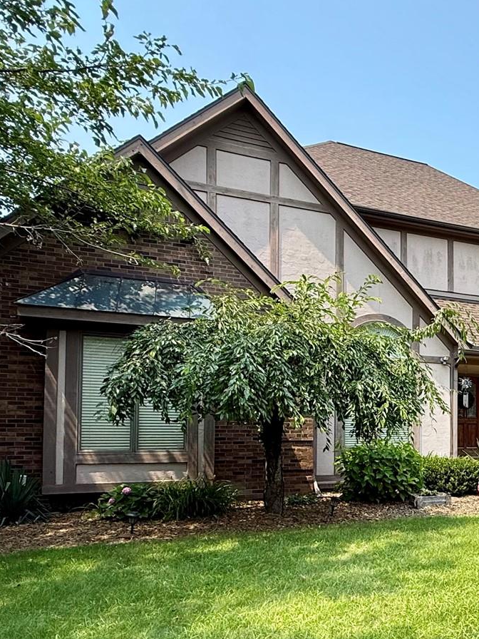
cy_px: 421
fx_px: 590
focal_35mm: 32
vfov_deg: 55.7
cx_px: 511
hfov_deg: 37.8
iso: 50
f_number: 2.2
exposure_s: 1/901
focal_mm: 2.22
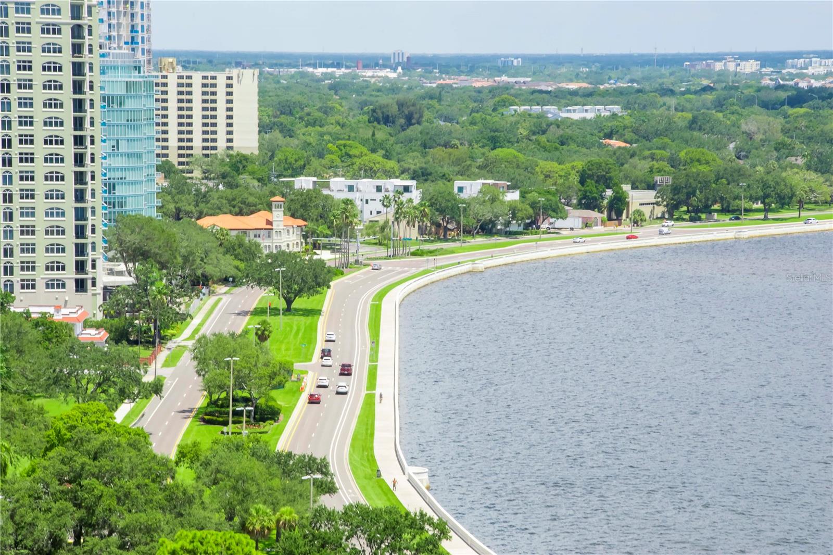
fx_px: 3123
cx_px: 416
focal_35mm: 135
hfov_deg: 15.2
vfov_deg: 10.2
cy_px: 278
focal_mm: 90
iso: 800
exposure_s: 1/160
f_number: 20
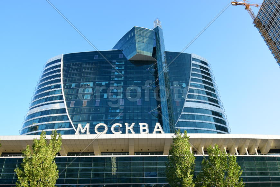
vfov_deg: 47.9
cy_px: 94
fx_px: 210
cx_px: 140
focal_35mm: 27
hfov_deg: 67.4
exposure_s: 1/30
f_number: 8
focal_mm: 18
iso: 100
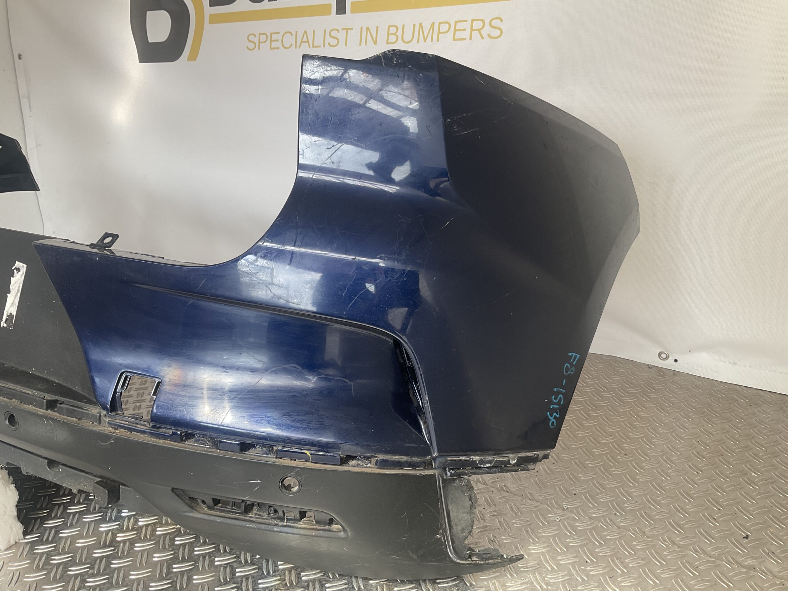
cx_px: 394
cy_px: 296
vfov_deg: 48.2
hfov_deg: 61.7
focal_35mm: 29
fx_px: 660
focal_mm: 3
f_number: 1.8
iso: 20
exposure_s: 1/120
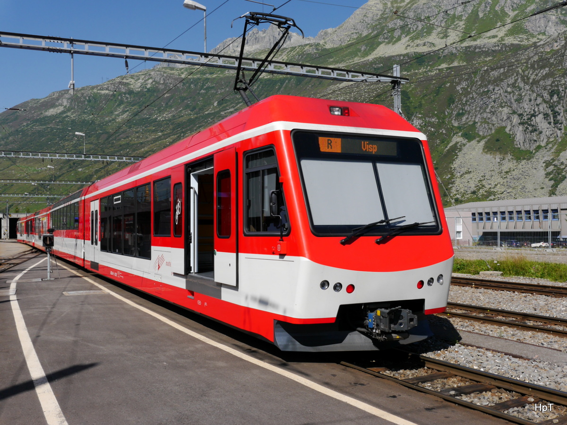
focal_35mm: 38
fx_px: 622
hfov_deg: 49.0
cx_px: 284
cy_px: 212
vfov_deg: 37.7
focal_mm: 19
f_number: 9
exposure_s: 1/400
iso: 160
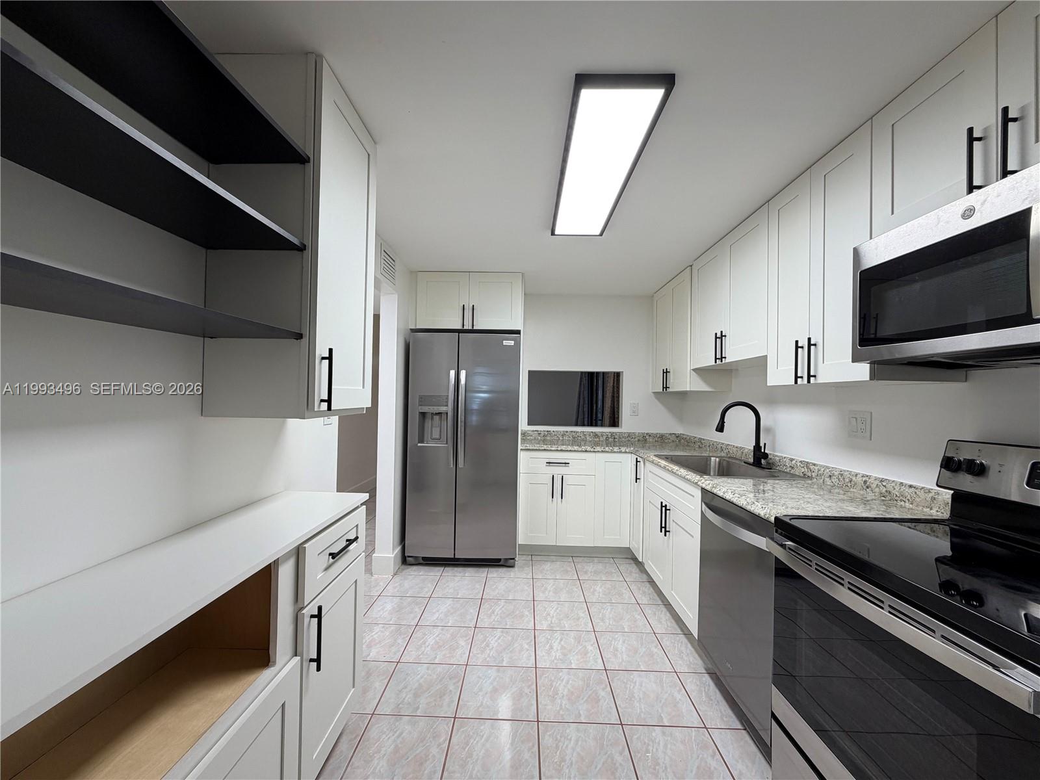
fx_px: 421
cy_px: 390
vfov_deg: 85.7
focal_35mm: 14
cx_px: 520
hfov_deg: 102.1
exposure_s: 1/120
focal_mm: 2.22
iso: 125
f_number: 2.2
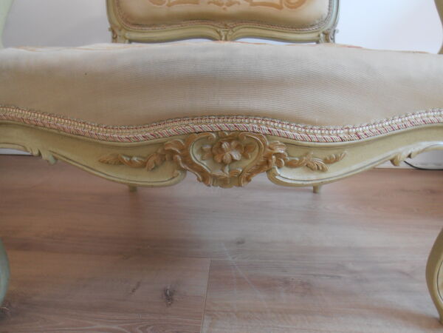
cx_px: 222
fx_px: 384
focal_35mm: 30
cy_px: 166
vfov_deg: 46.8
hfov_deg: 60.0
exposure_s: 1/2
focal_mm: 5.25
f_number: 3.5
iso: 125
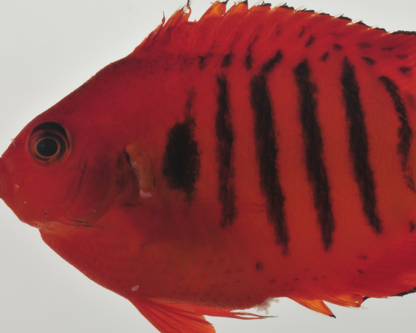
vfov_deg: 6.8
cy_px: 194
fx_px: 2804
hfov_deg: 8.5
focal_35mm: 228
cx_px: 290
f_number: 36
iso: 200
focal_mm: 105
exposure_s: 1/60
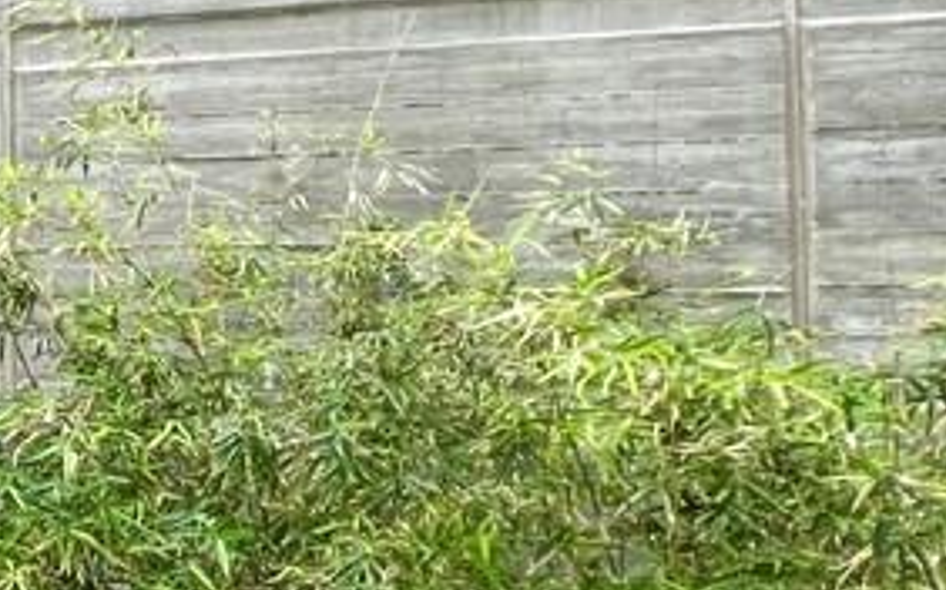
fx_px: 1289
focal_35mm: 50
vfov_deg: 25.8
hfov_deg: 22.3
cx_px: -765
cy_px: 298
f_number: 1.8
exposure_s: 1/99
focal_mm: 1.57
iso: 64
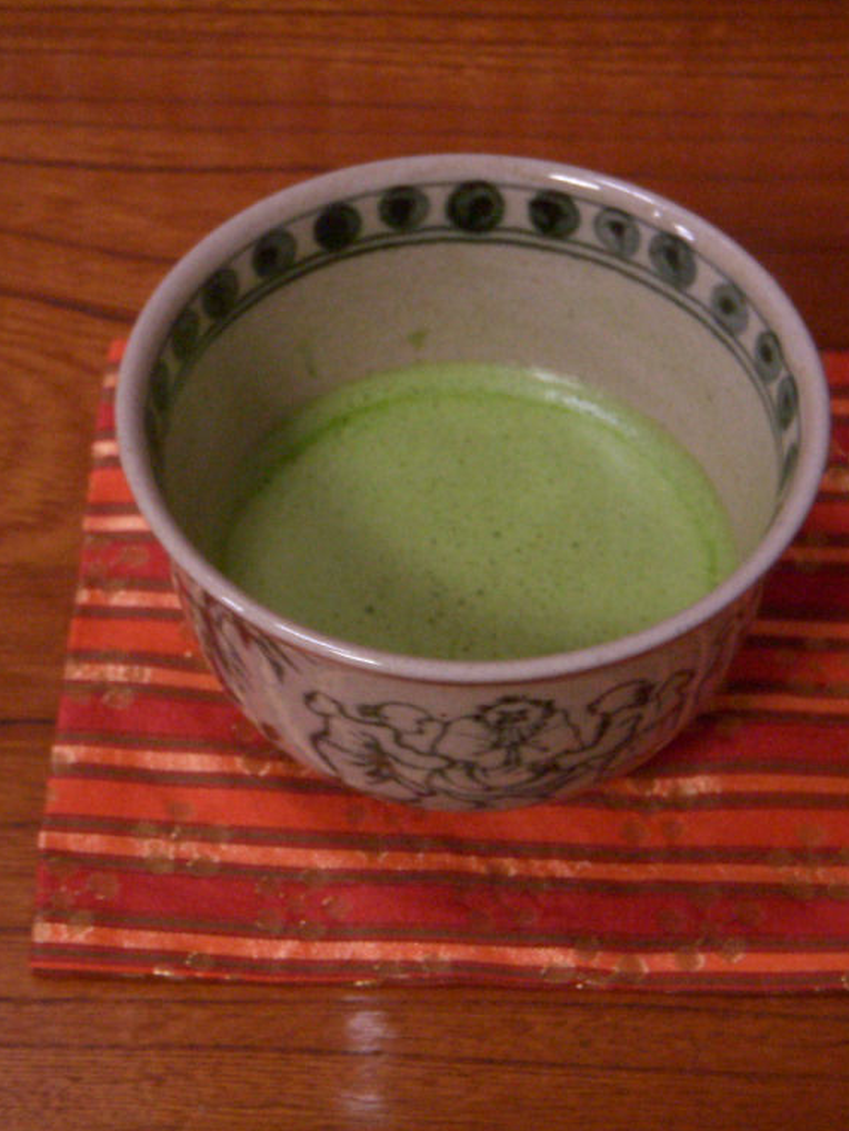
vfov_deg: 22.0
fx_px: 2908
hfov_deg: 16.6
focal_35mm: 89
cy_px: 562
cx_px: 508
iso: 400
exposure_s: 1/10
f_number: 3.7
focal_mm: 11
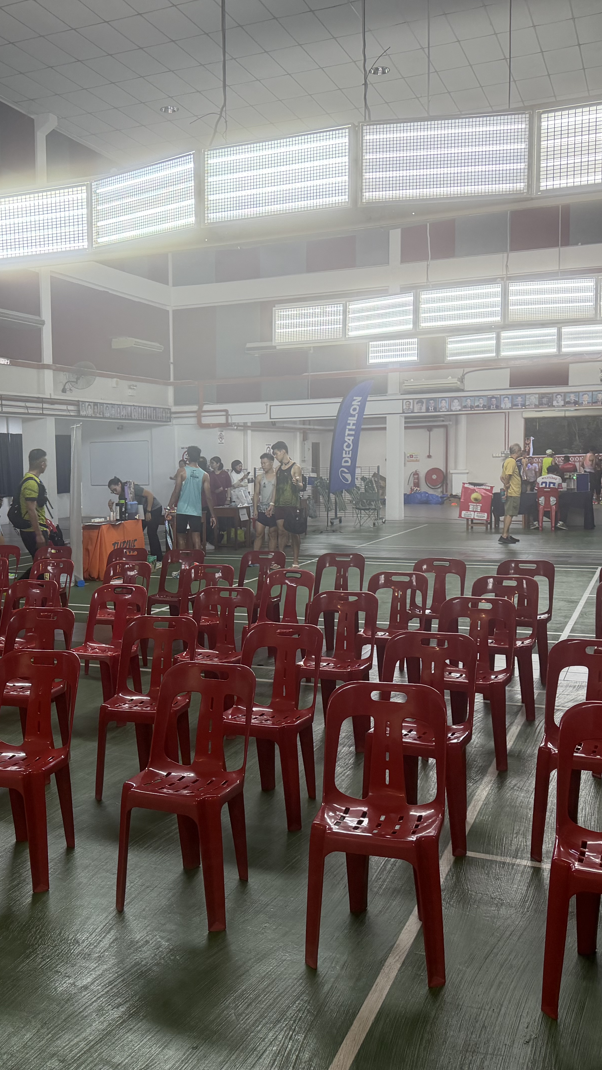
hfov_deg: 33.1
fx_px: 993
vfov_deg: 56.6
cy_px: 536
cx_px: 149
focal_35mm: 35
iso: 200
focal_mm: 6.76
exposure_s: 1/100
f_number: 1.78
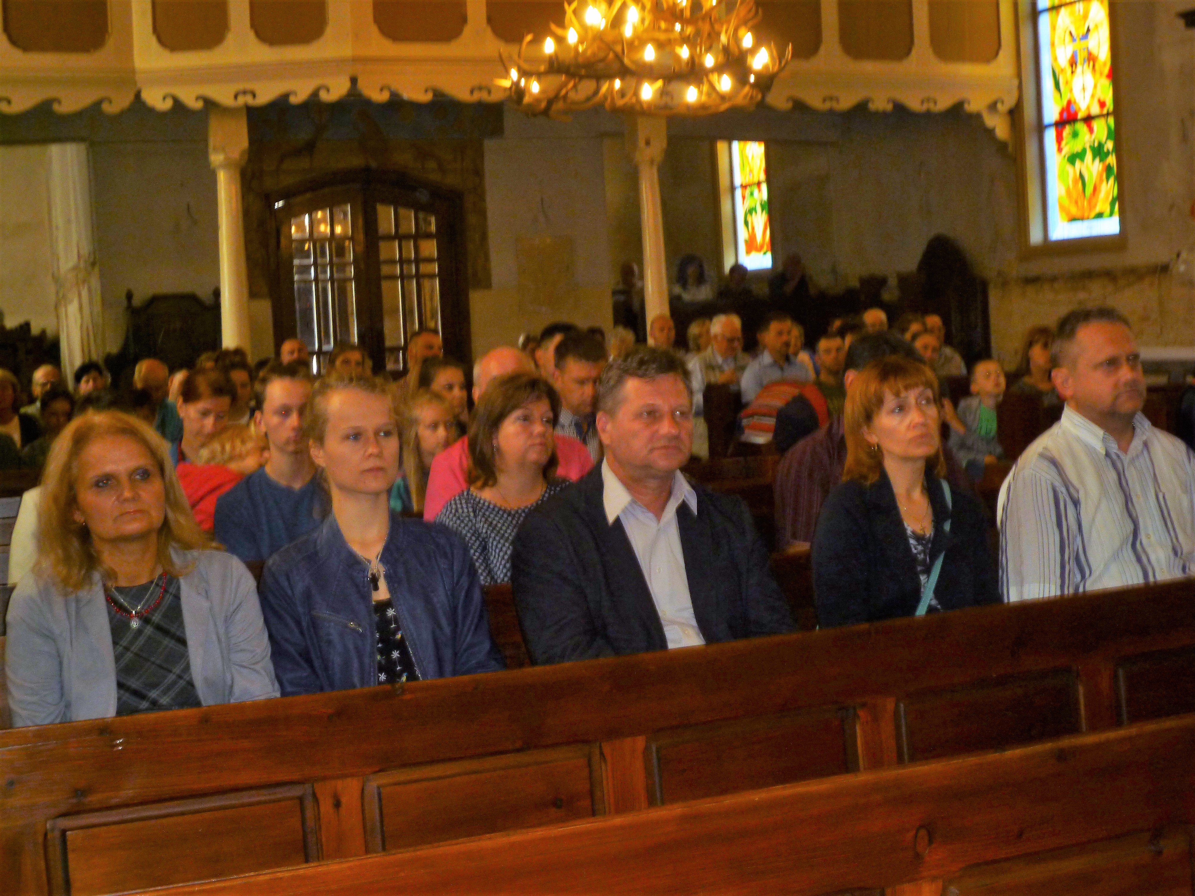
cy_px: 448
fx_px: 1830
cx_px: 598
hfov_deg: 36.2
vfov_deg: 27.5
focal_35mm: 53
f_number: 4.3
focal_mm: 9.3
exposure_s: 1/40
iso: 80
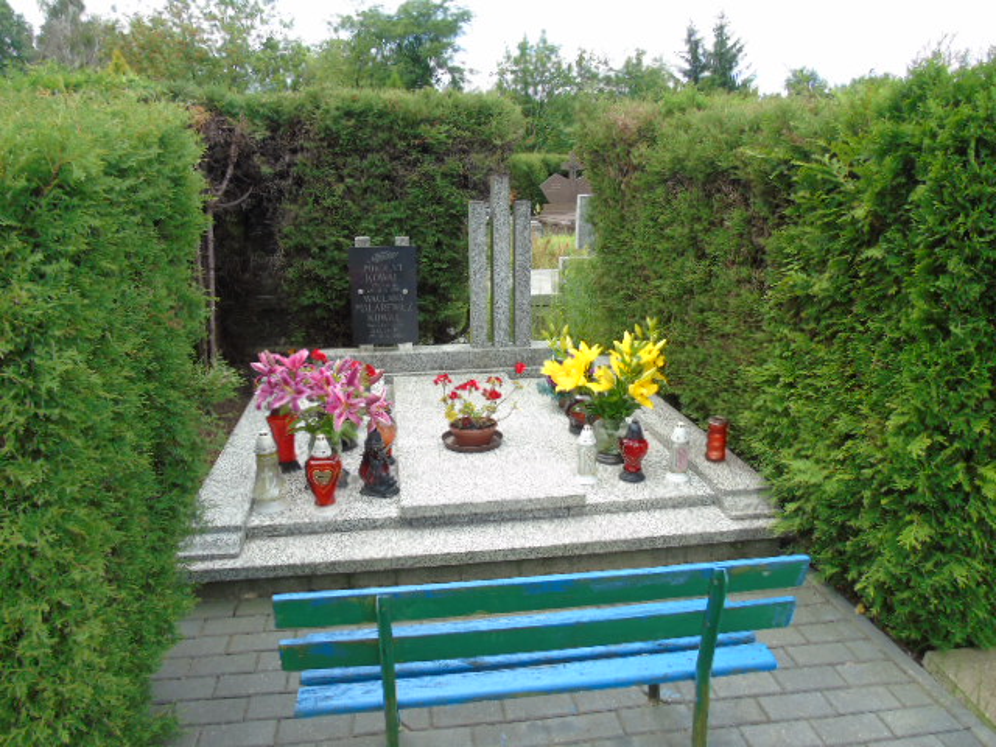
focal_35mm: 25
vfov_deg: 54.9
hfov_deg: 69.4
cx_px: 498
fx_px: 719
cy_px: 374
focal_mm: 4.4
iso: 80
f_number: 3.4
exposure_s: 1/200
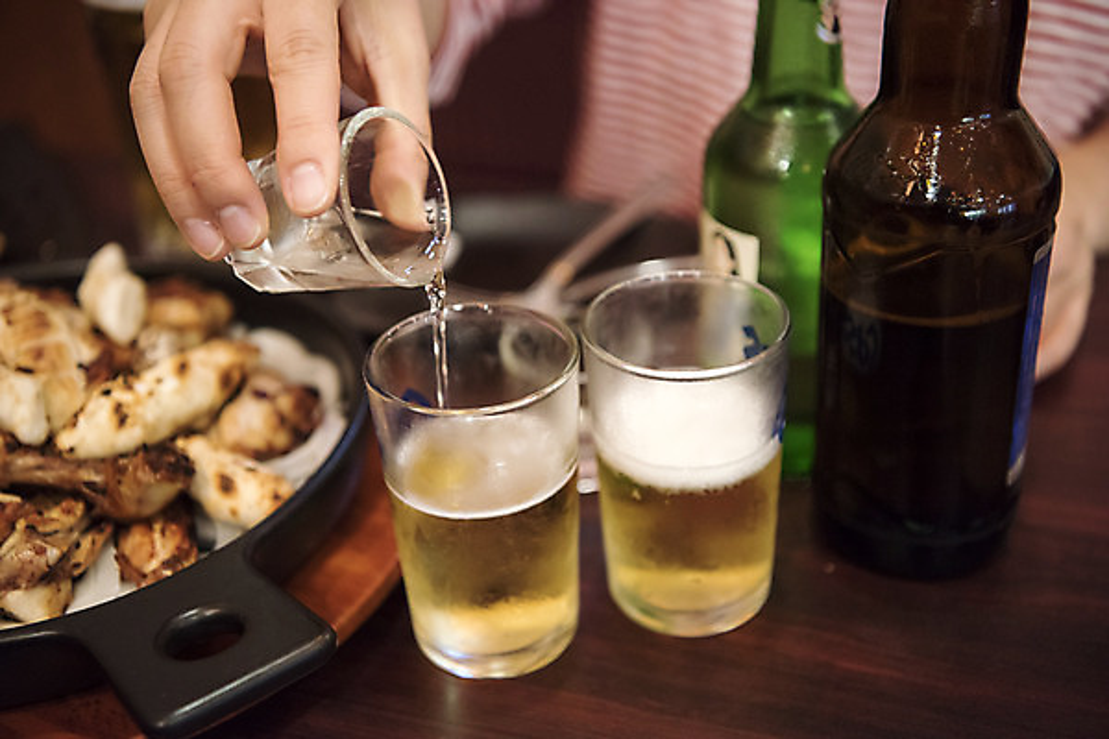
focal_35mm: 50
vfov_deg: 27.0
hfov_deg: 39.6
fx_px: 1540
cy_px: 370
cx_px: 554
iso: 2000
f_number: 2.8
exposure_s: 1/80
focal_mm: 50
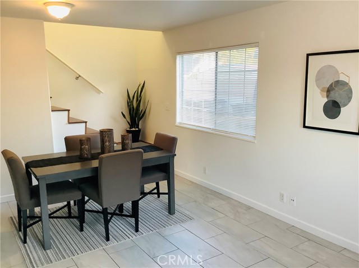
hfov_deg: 58.4
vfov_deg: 45.4
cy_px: 134
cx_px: 180
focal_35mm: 31
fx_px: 321
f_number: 2.4
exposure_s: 1/50
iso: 160
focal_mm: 3.3
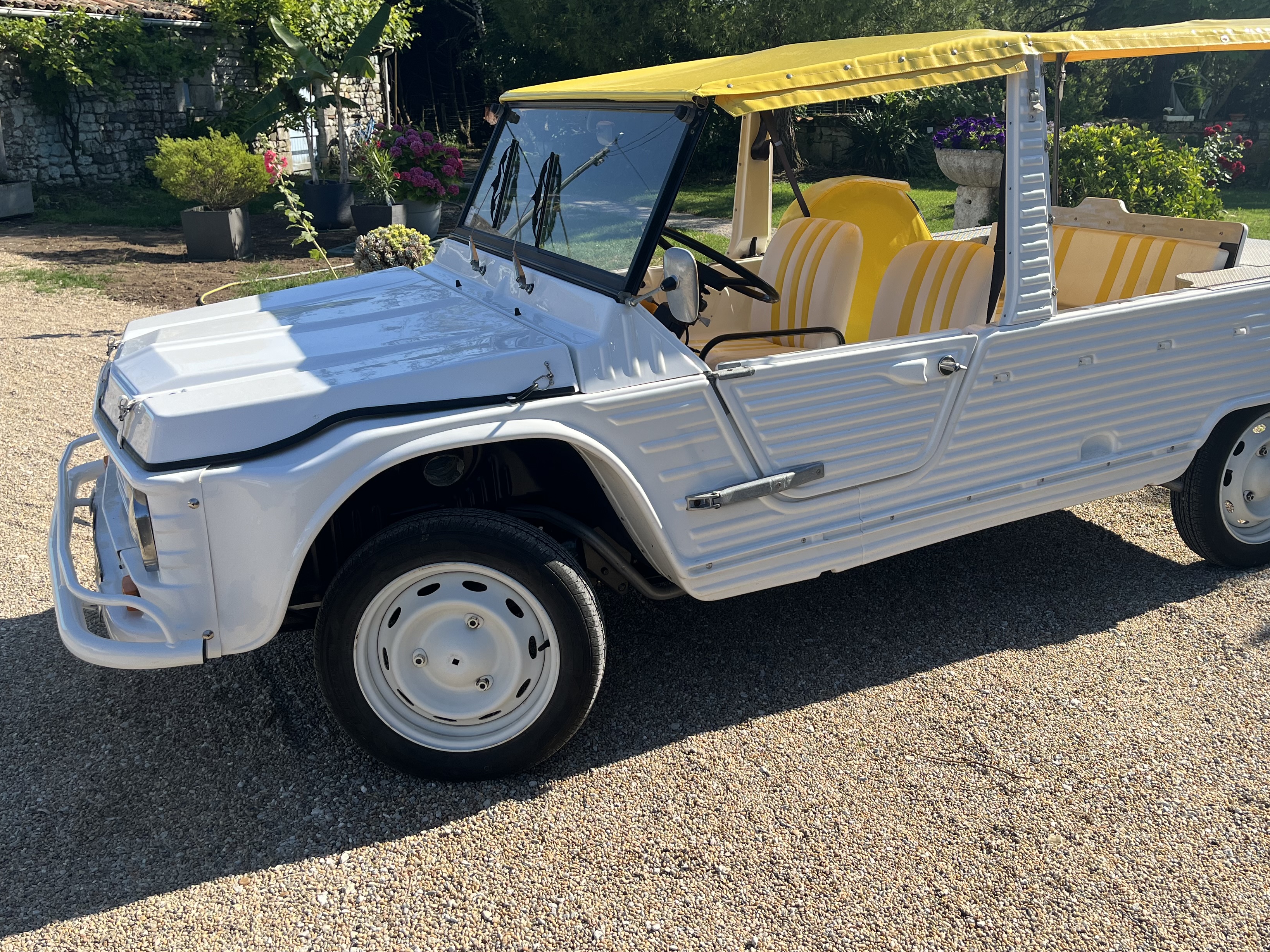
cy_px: 436
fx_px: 1174
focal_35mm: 32
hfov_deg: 56.5
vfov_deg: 44.1
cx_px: 747
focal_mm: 5.1
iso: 50
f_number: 1.6
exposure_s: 1/2268
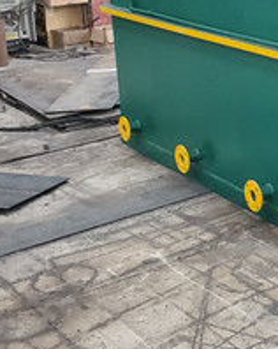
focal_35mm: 77
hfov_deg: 18.1
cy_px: 51
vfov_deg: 24.2
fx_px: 793
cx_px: 394
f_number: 2.4
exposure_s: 1/50
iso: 640
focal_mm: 4.3
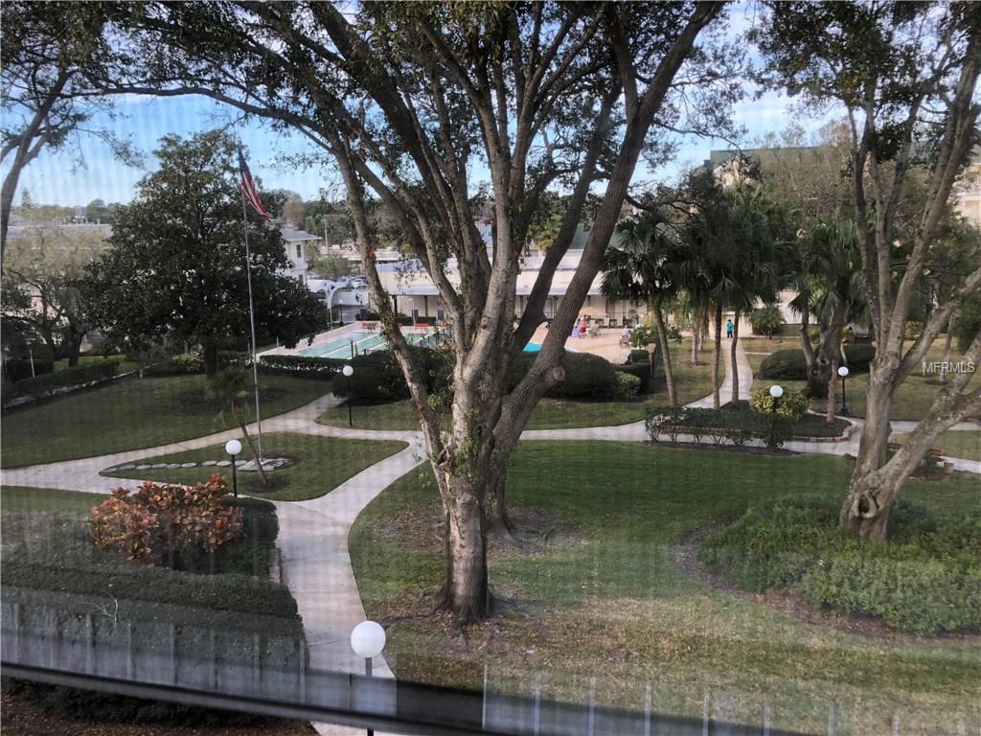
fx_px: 794
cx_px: 490
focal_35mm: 28
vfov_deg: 49.7
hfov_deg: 63.4
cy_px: 368
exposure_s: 1/132
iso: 20
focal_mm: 3.99
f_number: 1.8
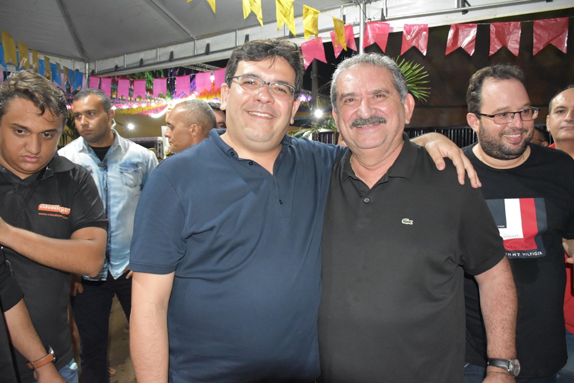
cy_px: 192
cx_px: 287
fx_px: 431
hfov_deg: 67.4
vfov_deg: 47.9
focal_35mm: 27
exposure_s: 1/60
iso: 4000
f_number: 3.5
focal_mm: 18
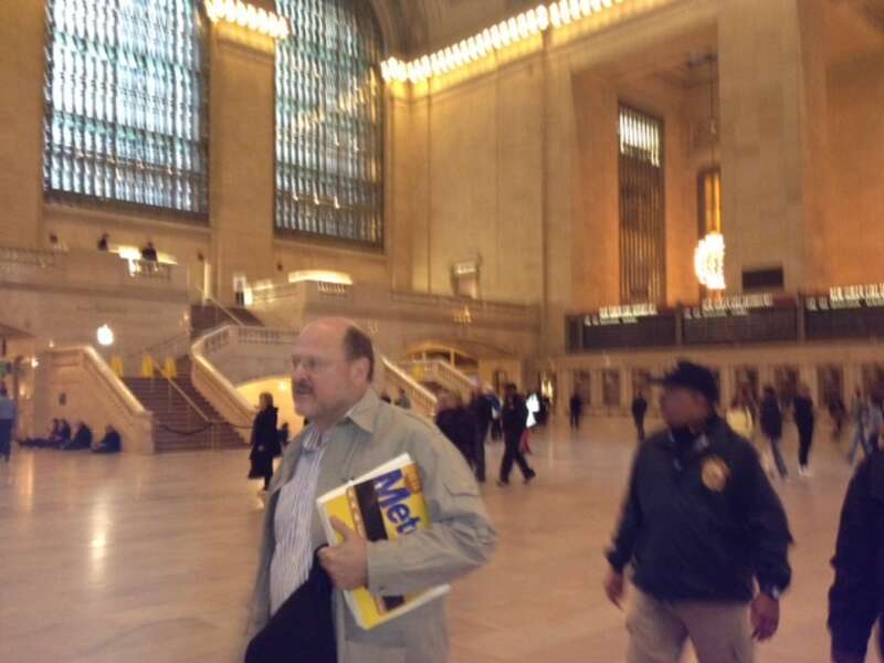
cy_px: 332
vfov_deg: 40.7
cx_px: 442
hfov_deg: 52.6
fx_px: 894
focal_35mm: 35
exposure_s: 1/16
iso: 400
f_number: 2.4
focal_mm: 4.28
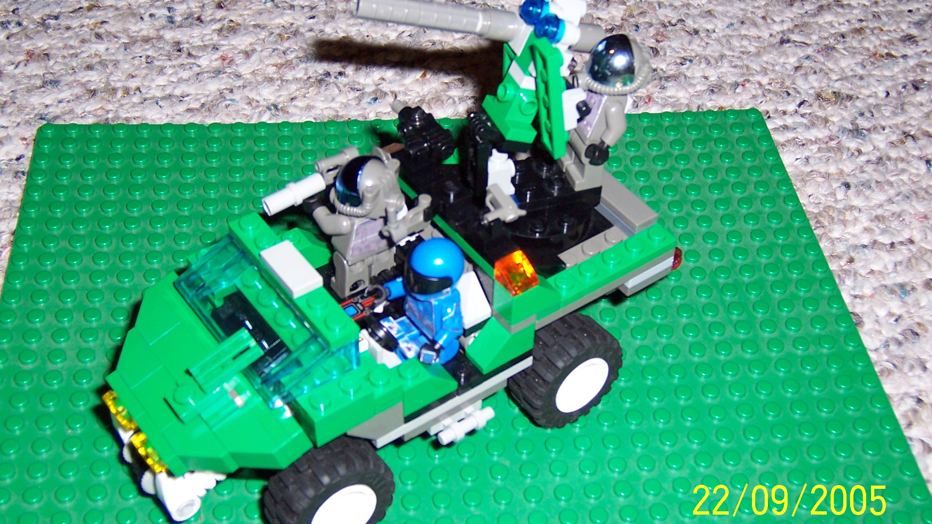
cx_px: 469
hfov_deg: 38.5
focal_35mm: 54
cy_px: 235
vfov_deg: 22.2
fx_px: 1334
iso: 140
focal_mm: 8.2
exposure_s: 1/60
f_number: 3.4
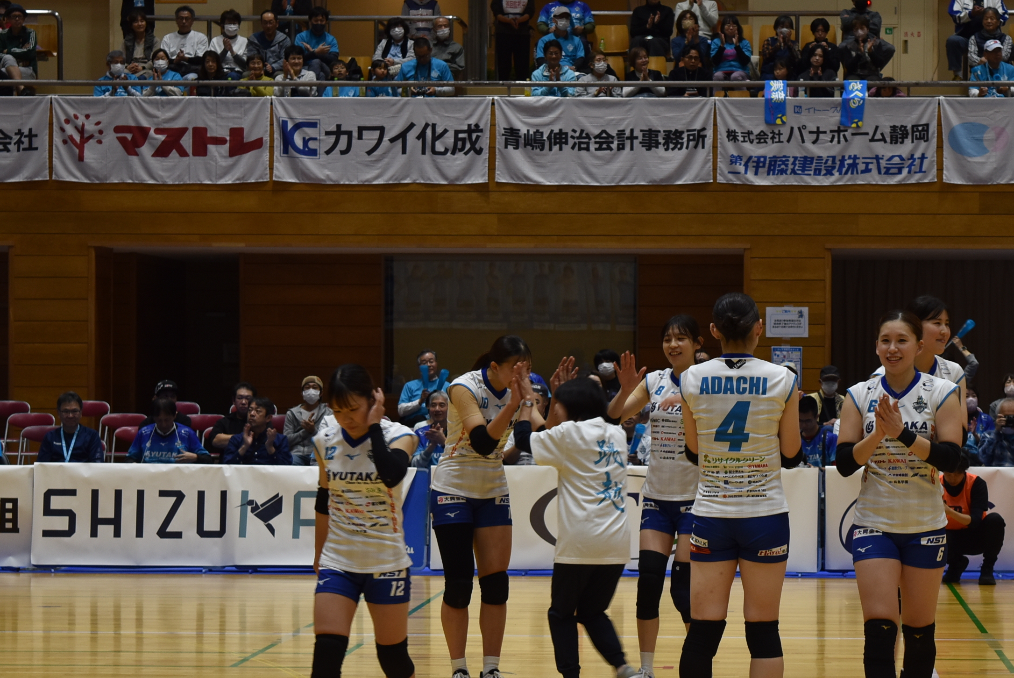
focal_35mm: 114
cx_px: 629
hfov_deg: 18.0
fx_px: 3204
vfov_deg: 12.1
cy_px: 389
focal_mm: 55
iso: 400
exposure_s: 1/60
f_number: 5.6
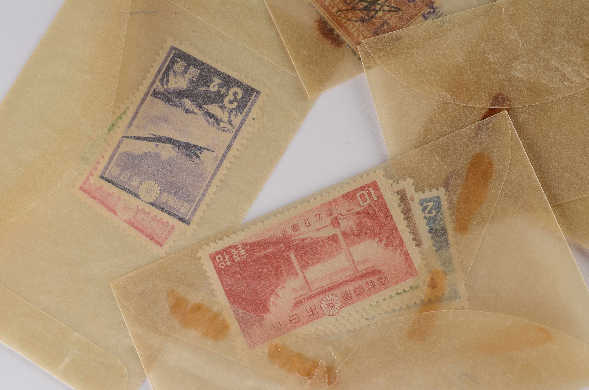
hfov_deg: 26.0
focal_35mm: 78
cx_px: 294
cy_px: 195
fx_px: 1274
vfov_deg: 17.4
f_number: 10
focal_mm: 52
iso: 100
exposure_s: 1/80
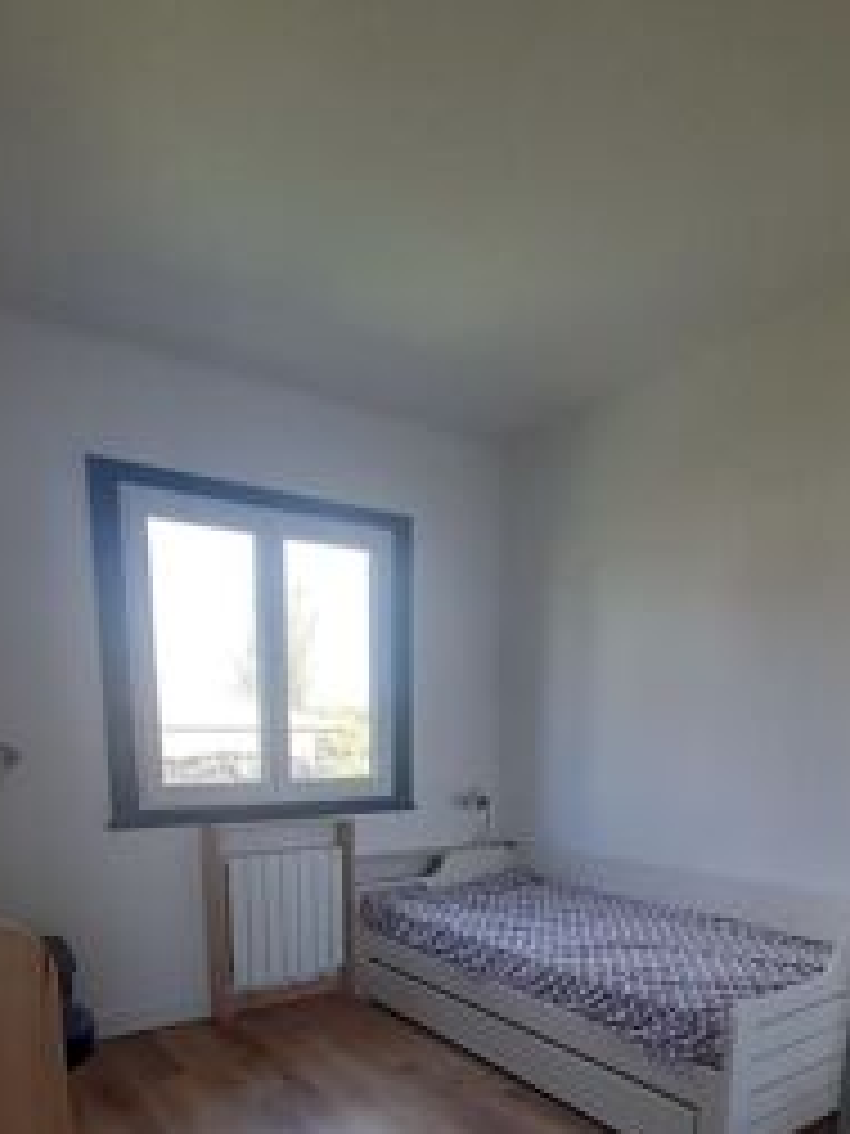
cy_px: 853
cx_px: 391
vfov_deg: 71.1
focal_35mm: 22
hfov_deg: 61.0
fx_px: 720
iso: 64
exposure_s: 1/50
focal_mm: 1.42
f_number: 2.2
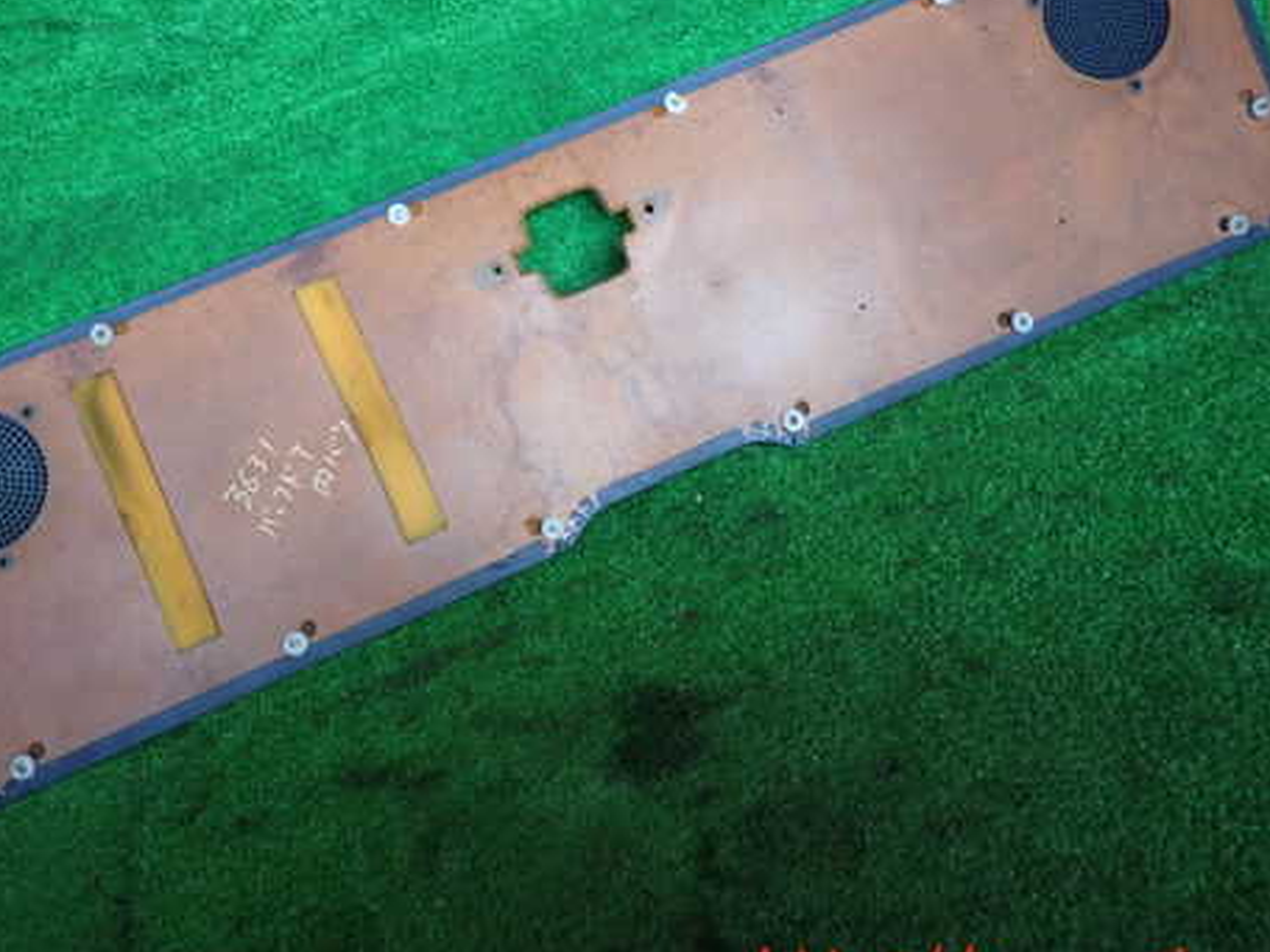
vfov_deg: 42.7
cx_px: 553
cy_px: 382
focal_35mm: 33
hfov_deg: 55.2
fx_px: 1210
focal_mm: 4.5
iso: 100
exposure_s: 1/60
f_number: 2
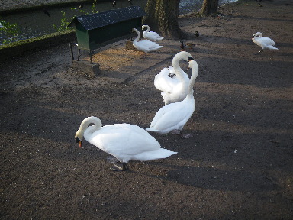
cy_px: 110
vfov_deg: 49.7
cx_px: 146
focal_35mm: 28
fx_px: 237
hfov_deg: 63.4
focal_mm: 5
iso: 50
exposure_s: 1/80
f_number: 3.5
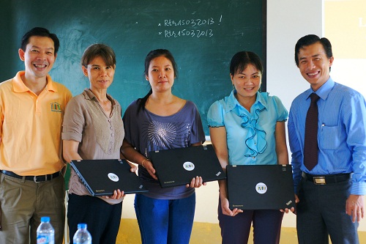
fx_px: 762
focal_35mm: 75
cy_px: 122
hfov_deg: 27.0
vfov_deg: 18.2
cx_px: 183
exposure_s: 1/80
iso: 400
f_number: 3.2
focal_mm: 50
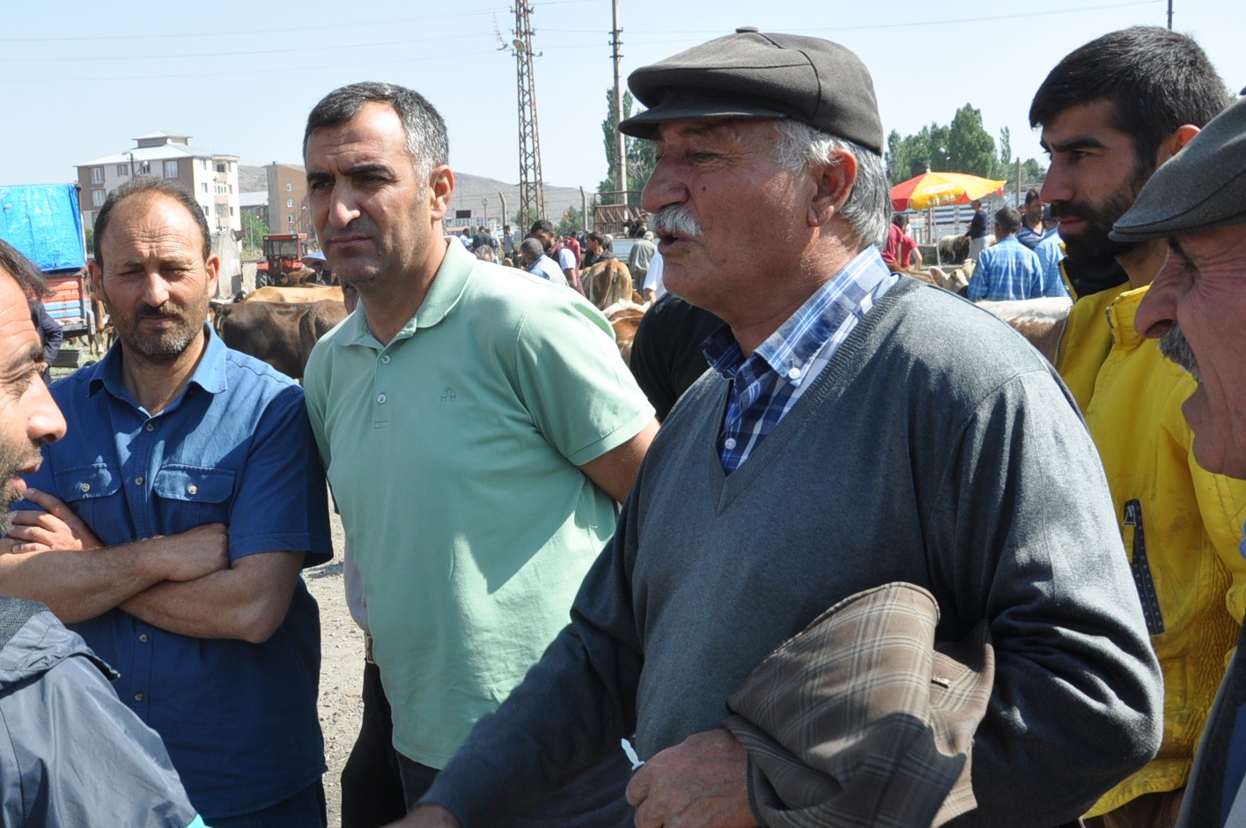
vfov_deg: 26.8
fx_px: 1729
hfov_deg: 38.9
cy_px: 533
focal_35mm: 50
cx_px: 368
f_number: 11
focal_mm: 22
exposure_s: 1/125
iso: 200
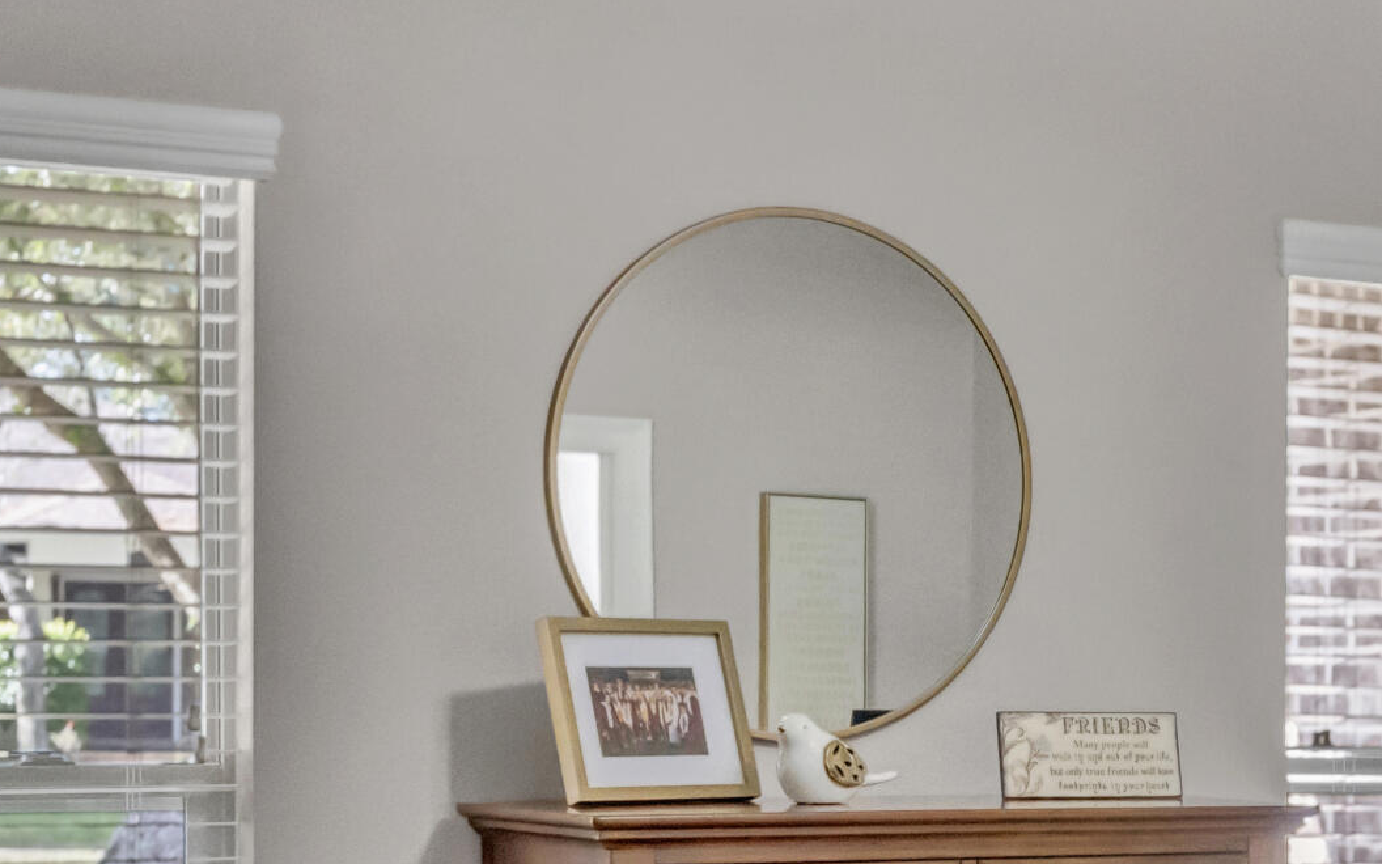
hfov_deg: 24.9
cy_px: 1072
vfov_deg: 15.5
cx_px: 1179
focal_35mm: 81
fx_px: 3051
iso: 3600
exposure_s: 1/50
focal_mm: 28
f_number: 10
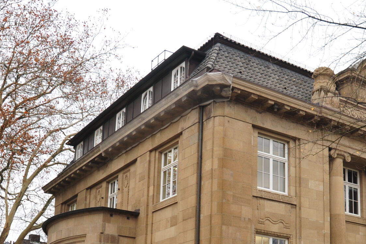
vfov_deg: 23.6
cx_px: 245
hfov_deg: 35.9
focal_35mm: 55
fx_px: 559
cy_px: 241
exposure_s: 1/20
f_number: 8
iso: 500
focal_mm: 24
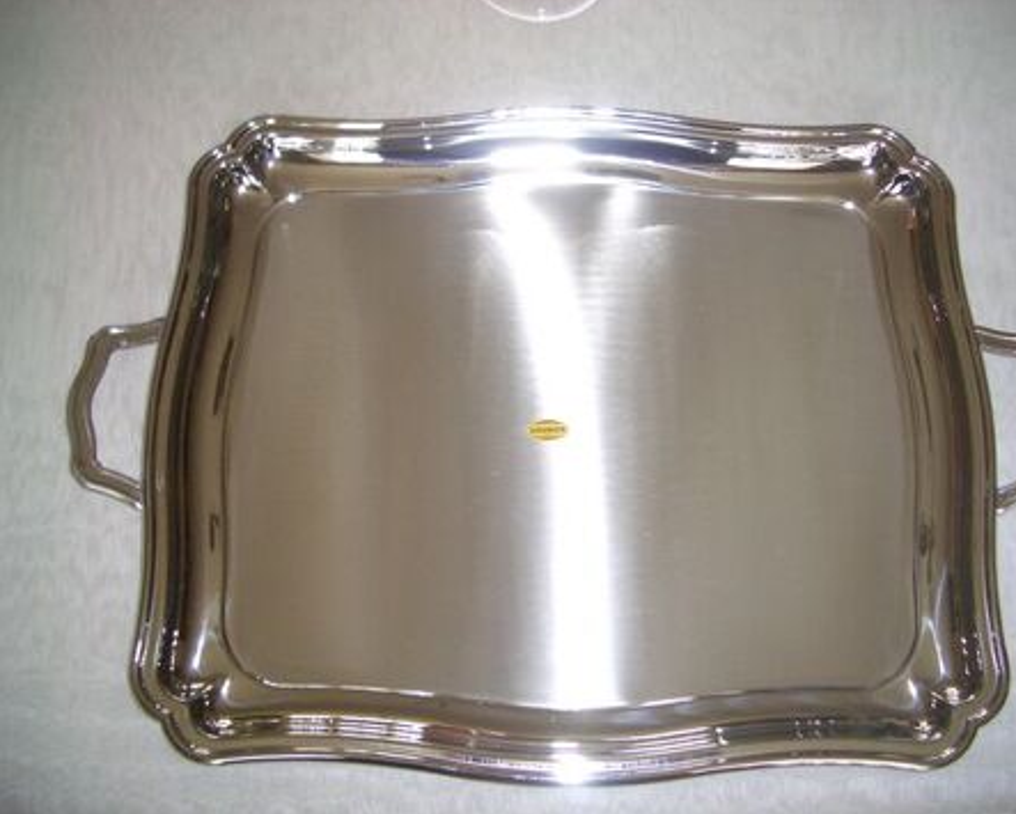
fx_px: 1113
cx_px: 546
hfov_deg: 49.0
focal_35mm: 37
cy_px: 406
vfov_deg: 40.2
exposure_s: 1/60
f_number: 2.6
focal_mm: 5.8
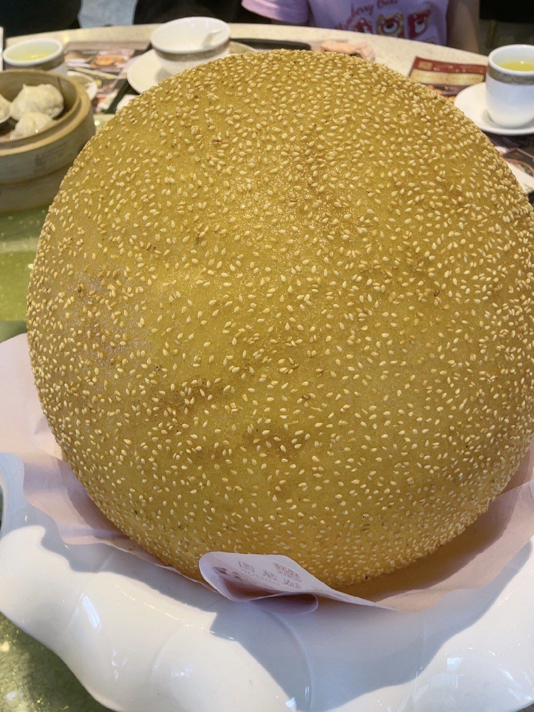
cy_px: 356
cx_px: 267
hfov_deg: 51.4
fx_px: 555
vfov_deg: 65.3
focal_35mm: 27
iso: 64
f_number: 1.6
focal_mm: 4.2
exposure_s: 1/50
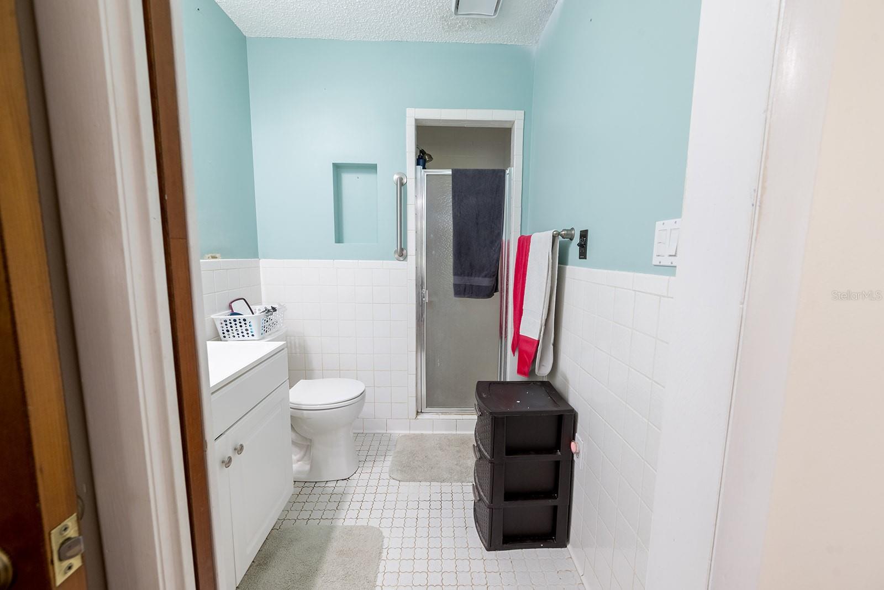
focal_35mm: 14
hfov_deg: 104.2
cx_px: 442
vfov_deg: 81.3
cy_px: 295
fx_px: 344
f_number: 8
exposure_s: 1/80
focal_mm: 14
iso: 200
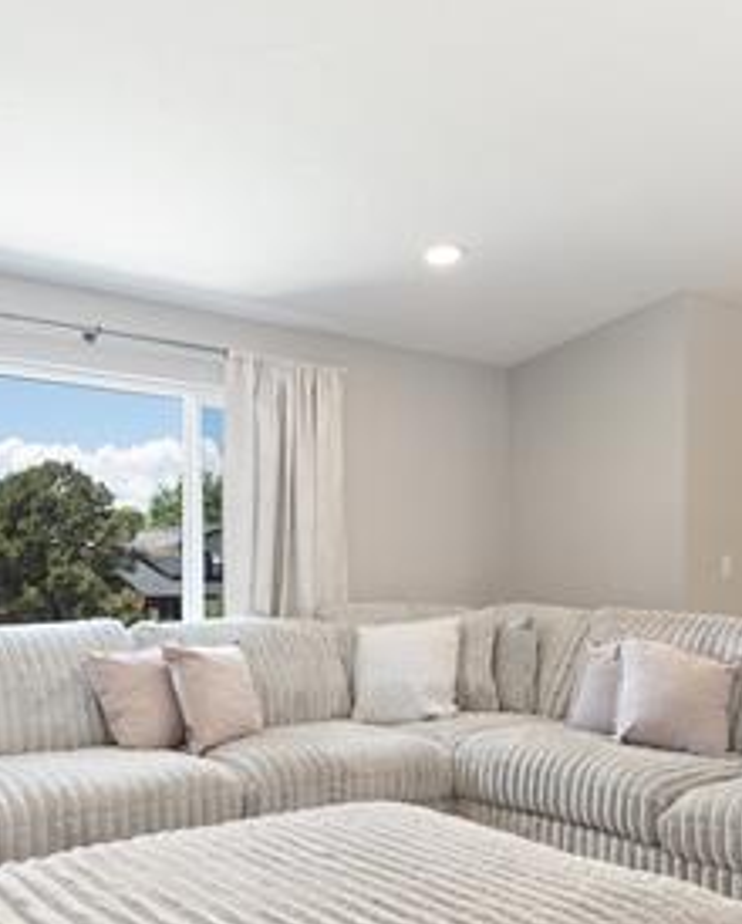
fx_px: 959
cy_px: 573
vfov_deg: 51.0
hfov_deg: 42.3
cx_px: 401
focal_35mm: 35
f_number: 6.3
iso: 200
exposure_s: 1/1.25
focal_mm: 16
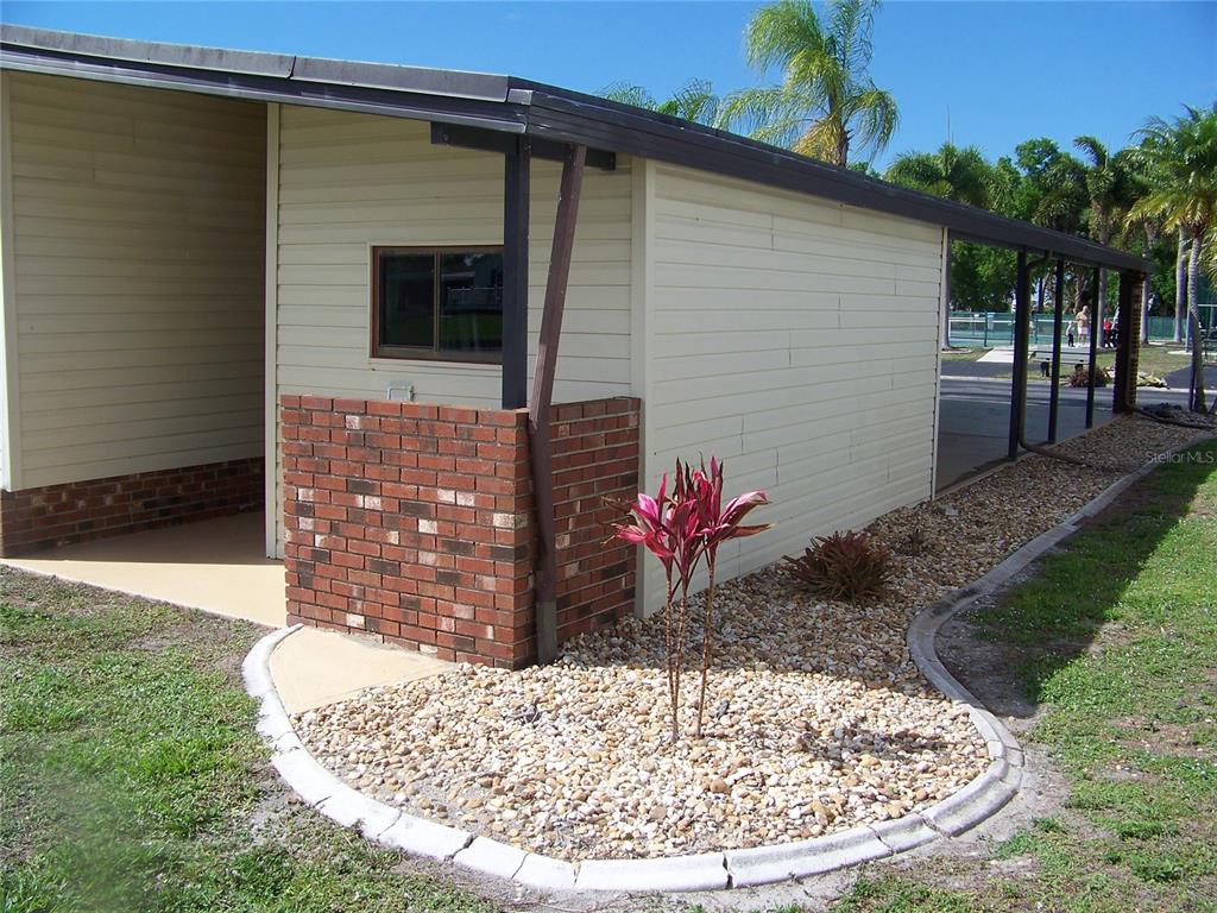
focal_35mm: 36
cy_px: 456
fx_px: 1266
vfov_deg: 39.7
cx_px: 608
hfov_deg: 51.4
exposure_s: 1/500
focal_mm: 5.85
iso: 64
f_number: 4
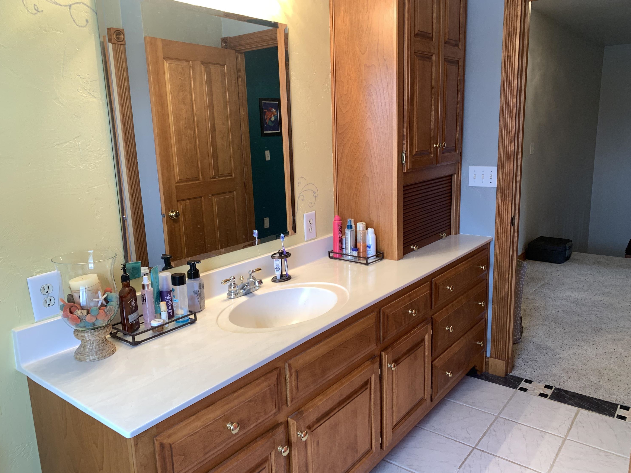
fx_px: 492
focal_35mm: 27
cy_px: 229
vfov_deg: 51.4
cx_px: 320
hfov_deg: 65.3
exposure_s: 1/60
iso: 64
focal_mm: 4.25
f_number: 1.8
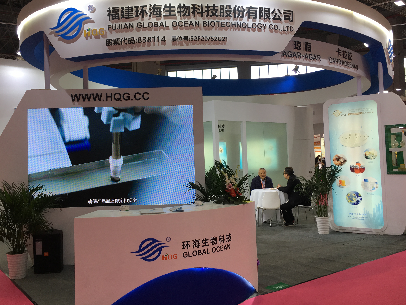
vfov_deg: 42.9
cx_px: 200
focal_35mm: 33
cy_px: 144
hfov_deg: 55.4
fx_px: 387
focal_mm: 4.15
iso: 32
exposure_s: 1/100
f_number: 2.2
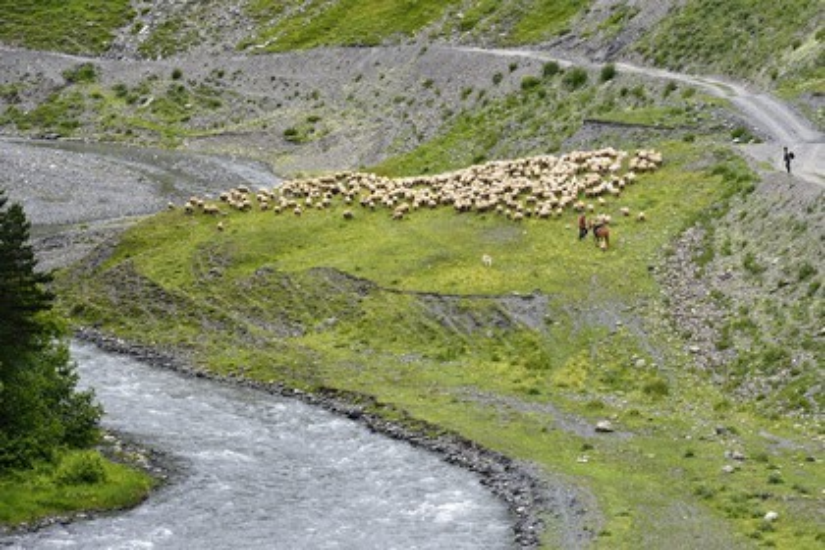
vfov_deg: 6.9
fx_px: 4583
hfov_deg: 10.3
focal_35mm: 200
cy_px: 275
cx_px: 412
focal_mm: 200
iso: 400
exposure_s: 1/320
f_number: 10
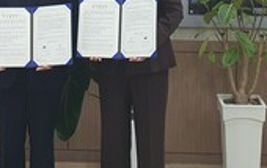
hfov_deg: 21.2
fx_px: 707
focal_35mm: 97
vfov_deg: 12.7
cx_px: 64
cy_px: -96
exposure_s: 1/120
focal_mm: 4.3
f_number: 2.4
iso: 200
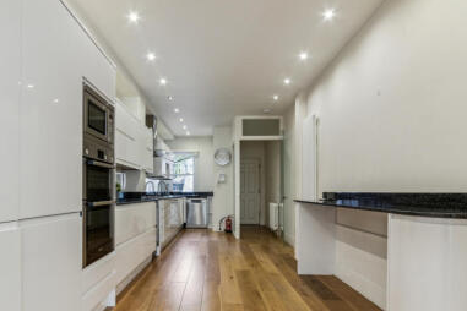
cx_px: 212
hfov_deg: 83.8
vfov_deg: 61.5
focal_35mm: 20
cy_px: 182
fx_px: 259
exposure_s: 1/4
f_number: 11
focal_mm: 16
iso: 400
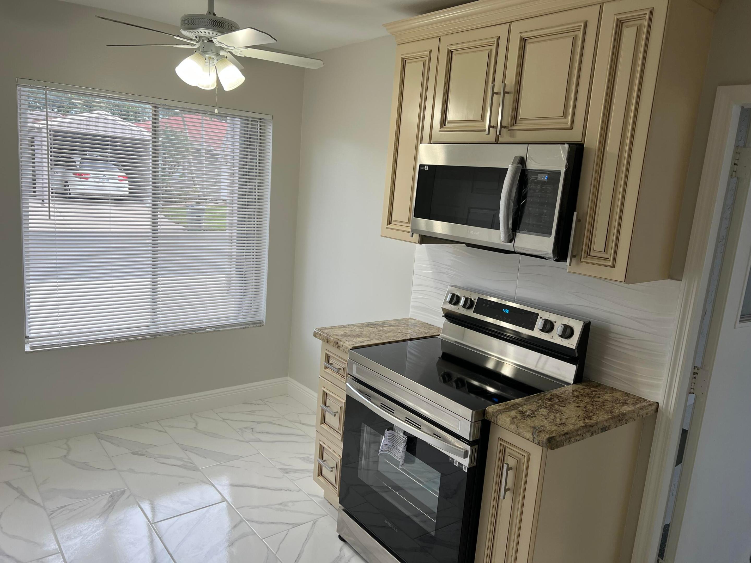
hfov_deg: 67.3
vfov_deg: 53.1
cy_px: 282
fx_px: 564
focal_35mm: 26
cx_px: 376
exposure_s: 1/120
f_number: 1.5
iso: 40
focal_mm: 5.7
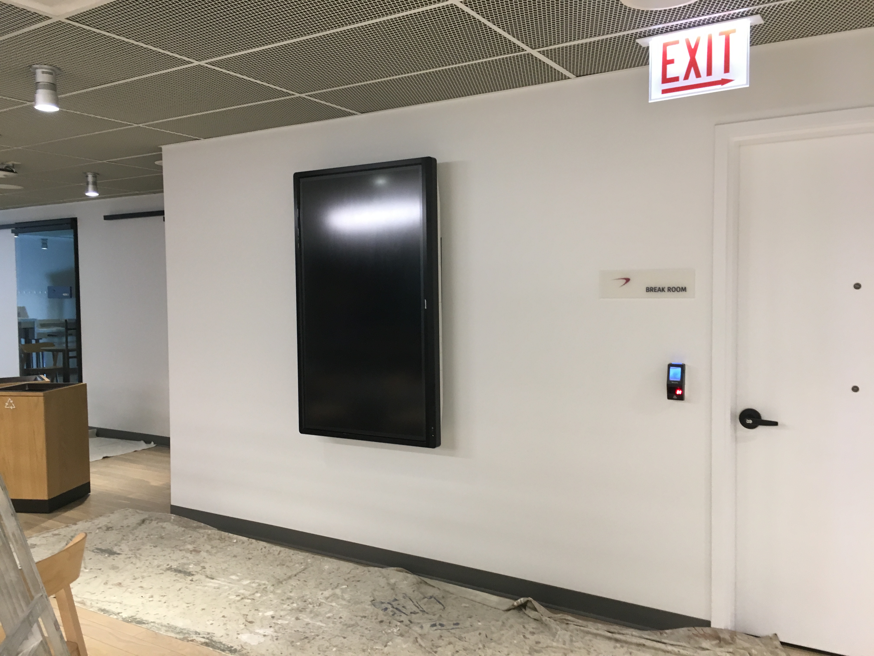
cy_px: 328
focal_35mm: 29
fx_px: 732
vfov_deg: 48.2
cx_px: 437
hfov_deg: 61.7
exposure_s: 1/30
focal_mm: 4.15
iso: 100
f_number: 2.2
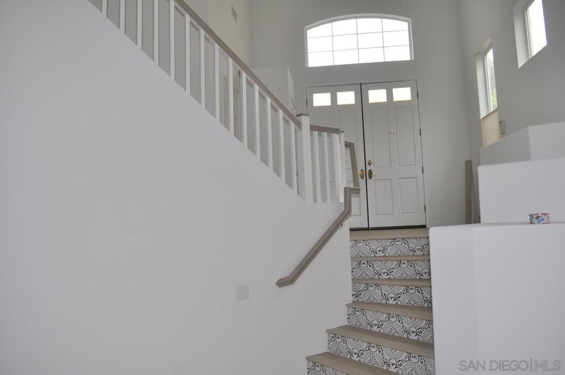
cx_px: 282
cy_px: 188
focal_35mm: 27
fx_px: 423
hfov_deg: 67.4
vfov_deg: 47.8
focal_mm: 18
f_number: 5.6
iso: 200
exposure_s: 1/200
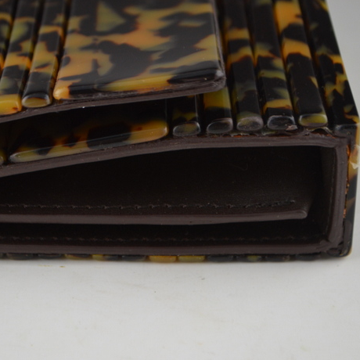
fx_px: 1255
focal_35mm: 107
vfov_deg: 16.3
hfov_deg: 16.3
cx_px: 132
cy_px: 182
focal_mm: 55
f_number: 5.6
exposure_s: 1/50
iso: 400
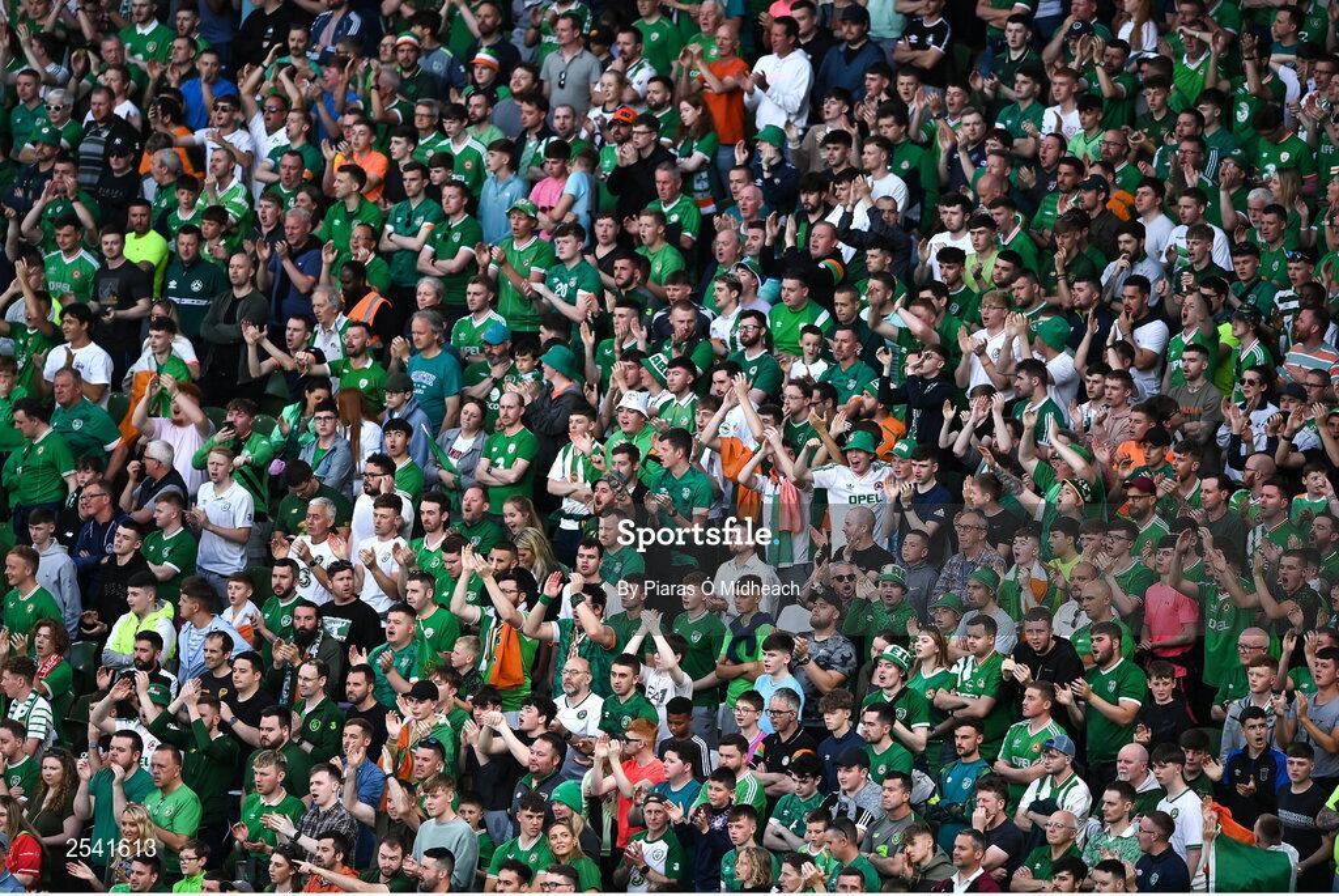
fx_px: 14892
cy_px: 448
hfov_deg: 5.1
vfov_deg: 3.4
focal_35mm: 400
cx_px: 670
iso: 1250
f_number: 2.8
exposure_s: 1/3200
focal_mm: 400
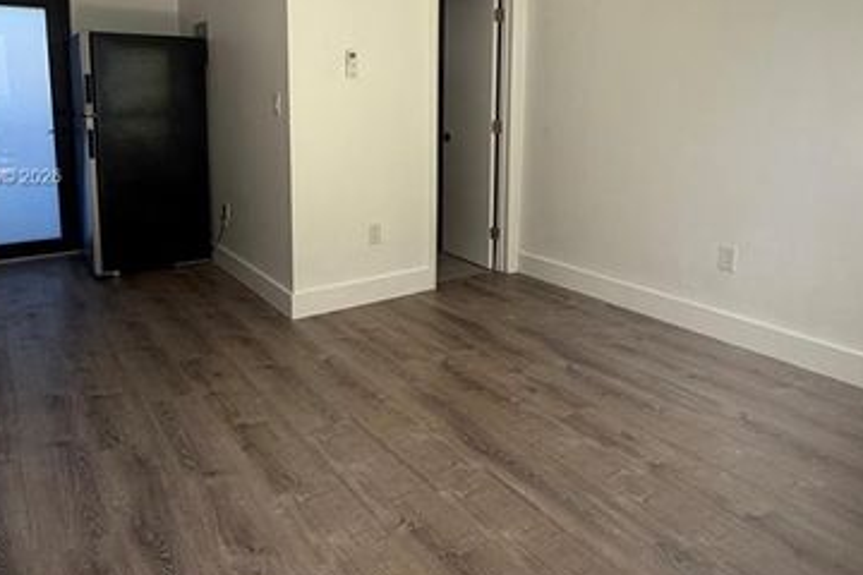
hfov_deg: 67.4
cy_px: 178
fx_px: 647
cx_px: 415
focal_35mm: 27
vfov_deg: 46.9
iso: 160
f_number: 2.2
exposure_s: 1/121
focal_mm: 2.22
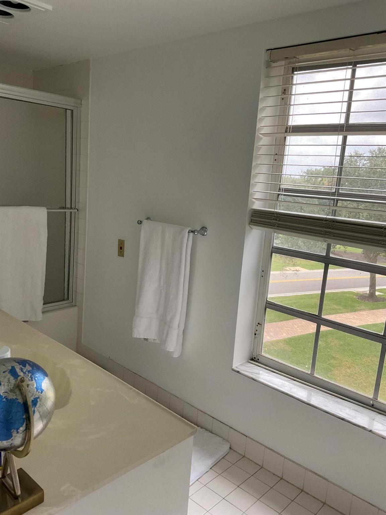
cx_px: 193
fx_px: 431
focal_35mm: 29
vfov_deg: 61.7
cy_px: 258
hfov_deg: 48.2
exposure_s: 1/89
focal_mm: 3
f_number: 1.8
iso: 64
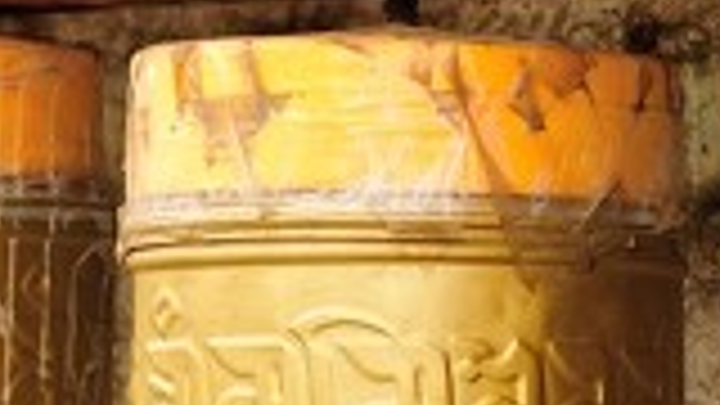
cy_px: 662
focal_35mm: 441
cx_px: 130
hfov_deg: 4.9
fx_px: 8419
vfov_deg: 2.7
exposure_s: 1/200
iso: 200
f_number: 4
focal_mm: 105
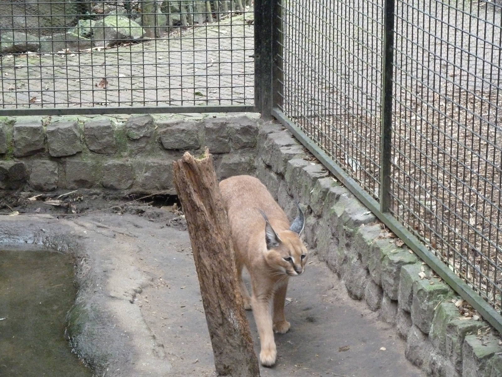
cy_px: 188
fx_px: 1610
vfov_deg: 13.3
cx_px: 251
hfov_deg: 17.7
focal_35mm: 111
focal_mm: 18.2
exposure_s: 1/100
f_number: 4.4
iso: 800
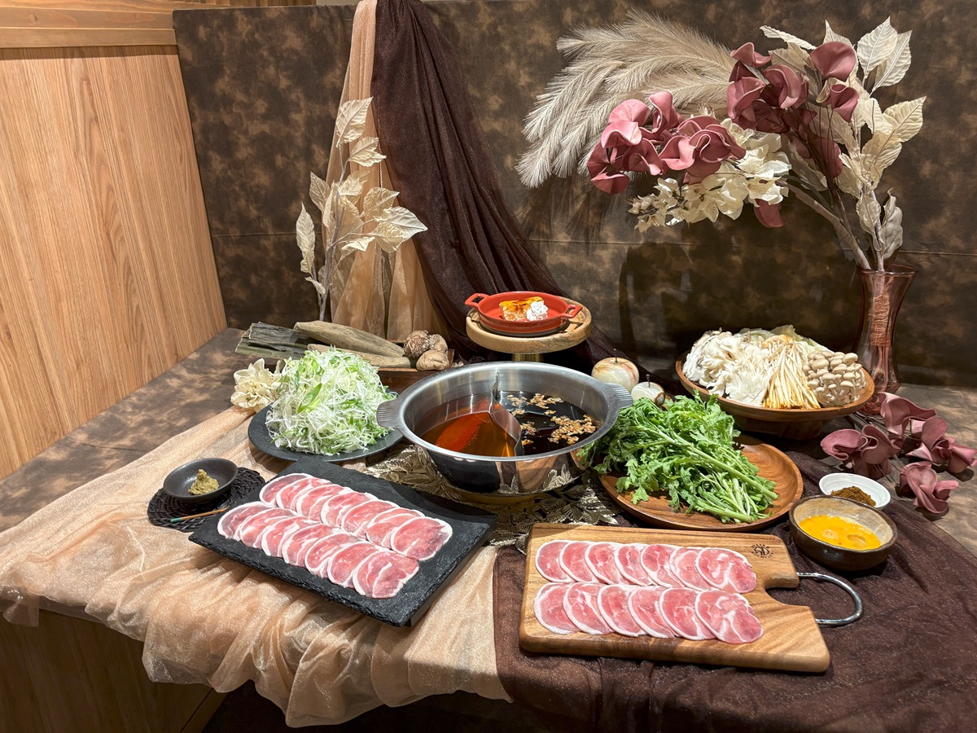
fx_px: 734
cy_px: 366
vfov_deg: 53.1
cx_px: 488
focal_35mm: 26
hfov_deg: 67.3
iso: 125
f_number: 1.6
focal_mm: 5.96
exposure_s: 1/50
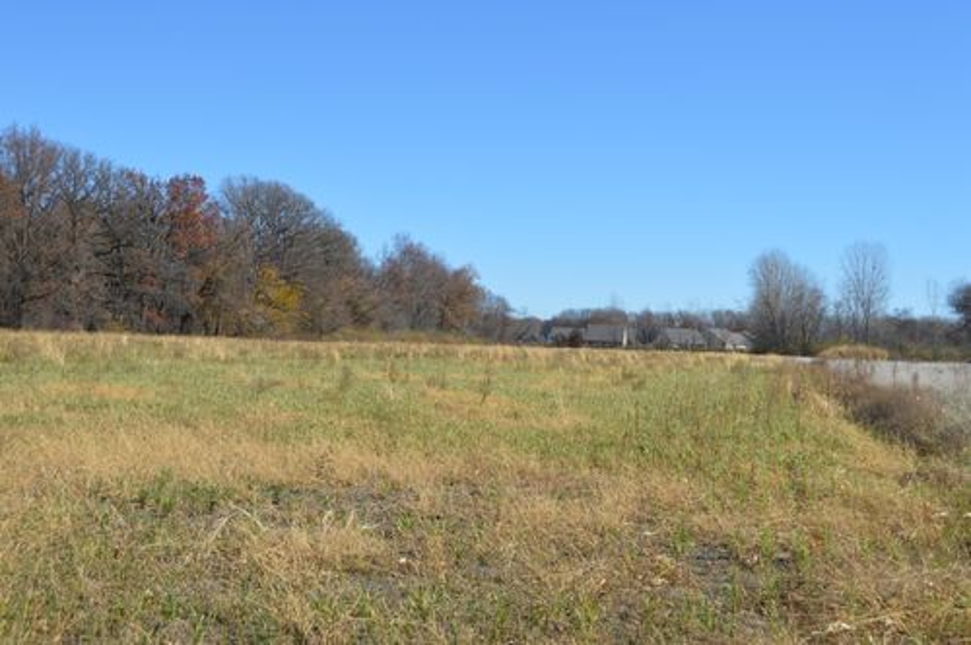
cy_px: 322
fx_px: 1212
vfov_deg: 29.8
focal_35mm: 45
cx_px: 486
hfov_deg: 43.7
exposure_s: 1/250
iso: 100
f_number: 8
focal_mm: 30
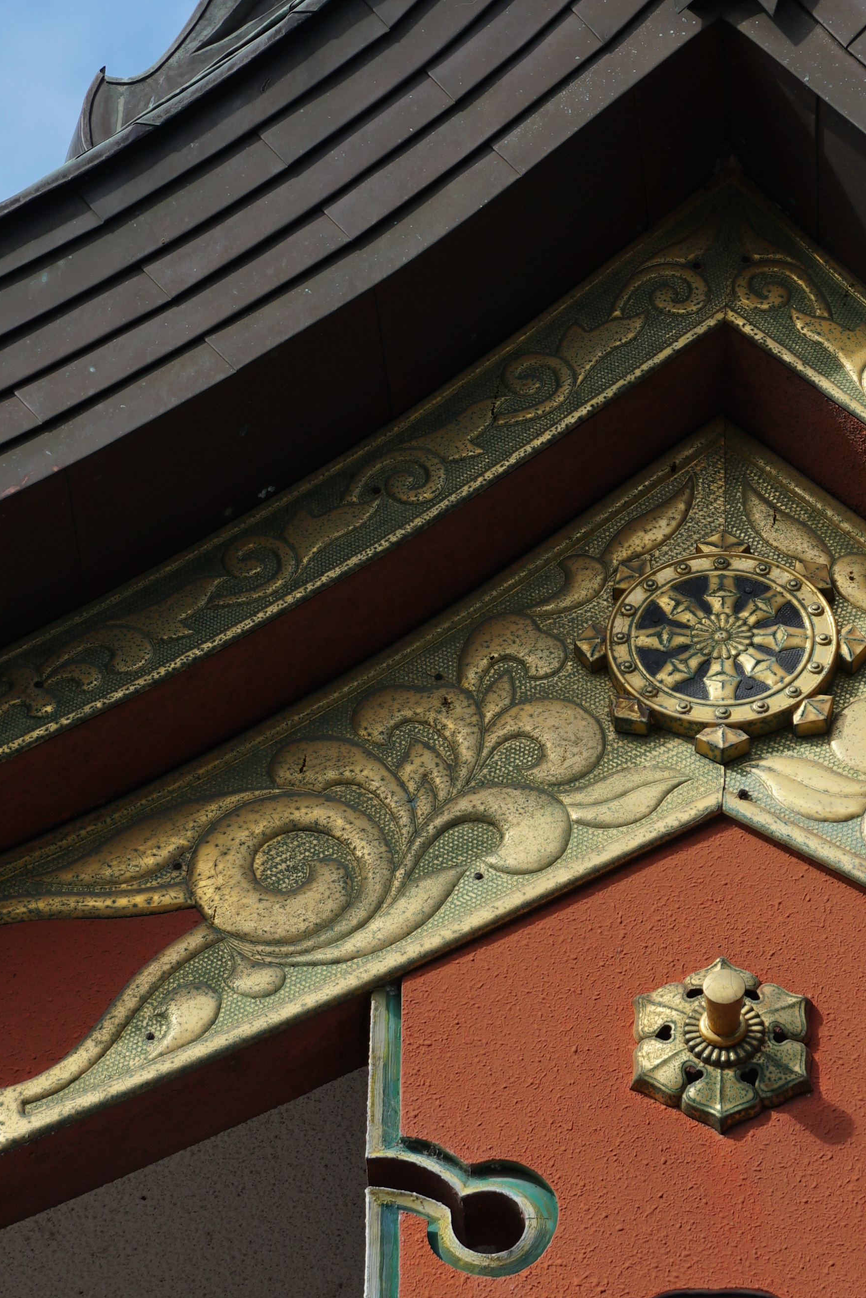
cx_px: 724
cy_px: 400
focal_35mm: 206
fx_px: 7431
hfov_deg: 6.7
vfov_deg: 10.0
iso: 100
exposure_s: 1/320
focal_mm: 60
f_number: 5.6
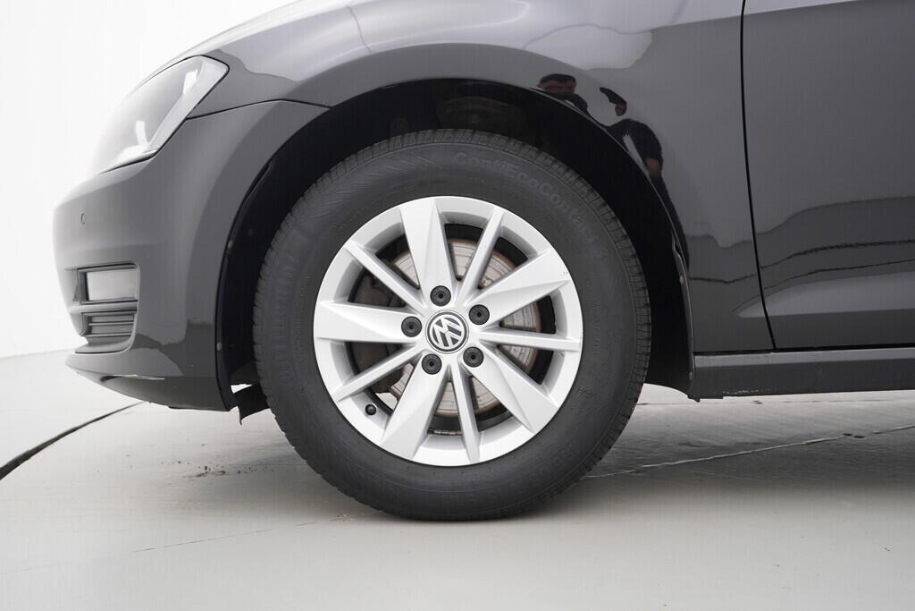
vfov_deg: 36.9
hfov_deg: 53.1
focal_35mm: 36
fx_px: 915
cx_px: 458
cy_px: 306
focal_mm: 24
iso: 250
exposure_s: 1/60
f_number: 4
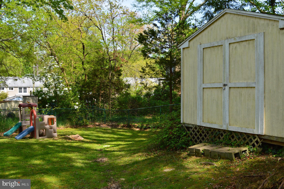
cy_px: 94
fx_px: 284
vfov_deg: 36.8
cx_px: 142
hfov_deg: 53.2
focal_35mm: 36
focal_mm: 24
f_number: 10
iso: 400
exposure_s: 1/250
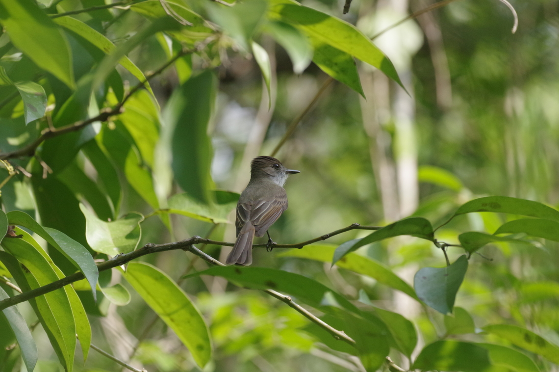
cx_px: 280
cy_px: 186
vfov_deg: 3.0
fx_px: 6981
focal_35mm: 450
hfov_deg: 4.6
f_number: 7.1
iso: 1600
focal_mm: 300
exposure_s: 1/1250
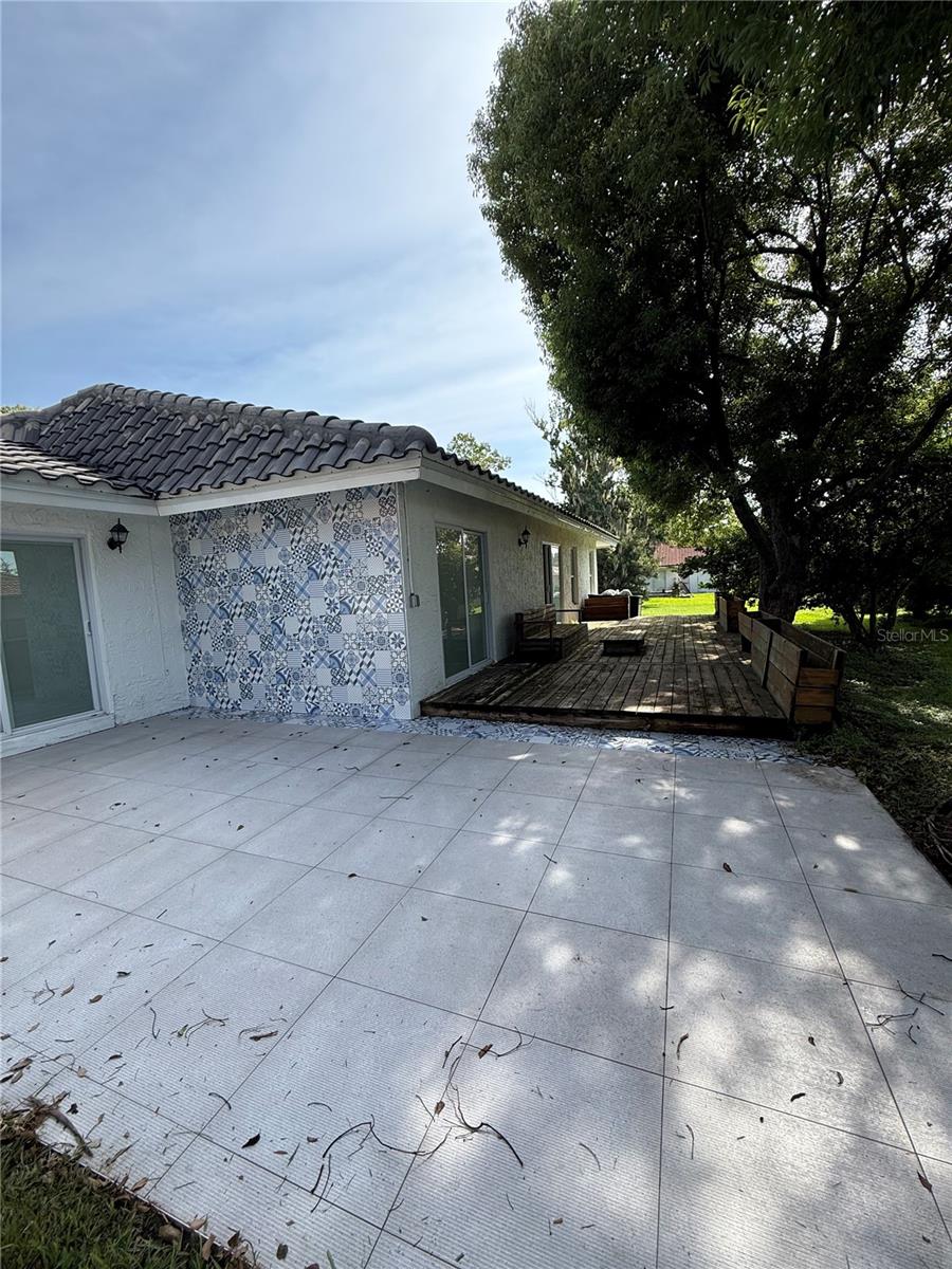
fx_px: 513
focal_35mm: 14
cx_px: 476
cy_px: 634
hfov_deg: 85.7
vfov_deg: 102.1
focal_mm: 2.22
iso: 64
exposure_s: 1/760
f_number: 2.2
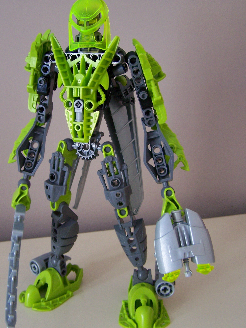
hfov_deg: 29.6
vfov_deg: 38.9
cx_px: 96
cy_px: 161
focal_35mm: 49
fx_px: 464
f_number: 2.8
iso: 160
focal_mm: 6.3
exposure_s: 1/13
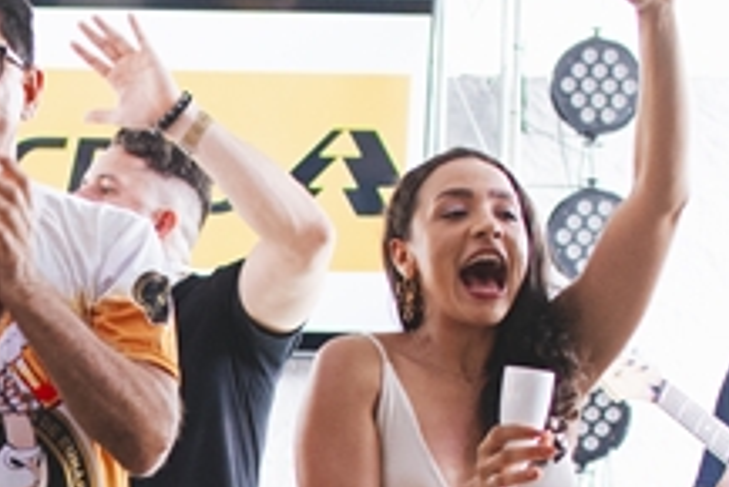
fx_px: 3641
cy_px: 559
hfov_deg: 11.3
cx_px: -34
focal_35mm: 180
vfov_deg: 7.6
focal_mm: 35
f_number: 3.2
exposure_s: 1/250
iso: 1600
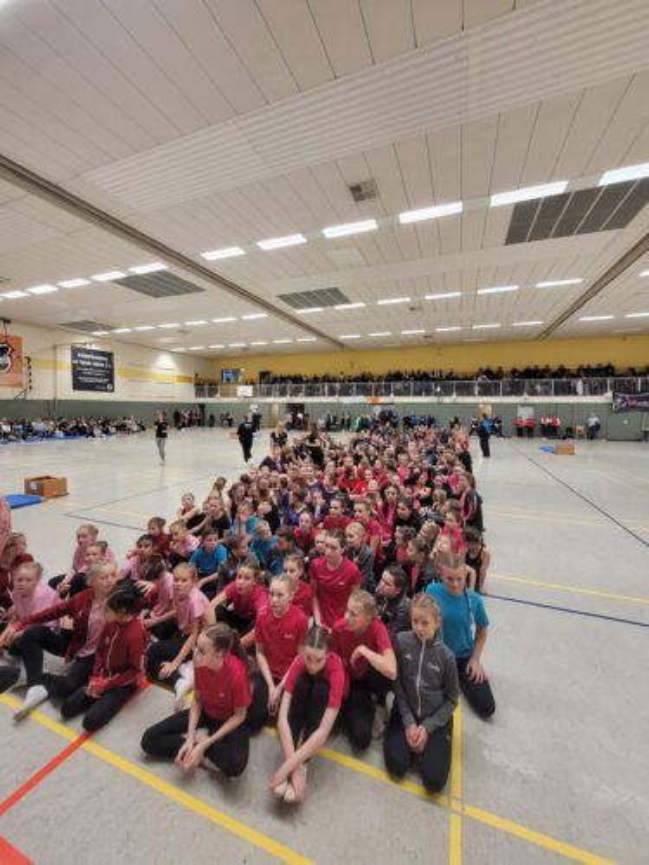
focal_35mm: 13
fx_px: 325
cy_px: 432
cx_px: 324
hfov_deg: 89.9
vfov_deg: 106.2
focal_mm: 1.74
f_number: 2.2
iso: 160
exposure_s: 1/50
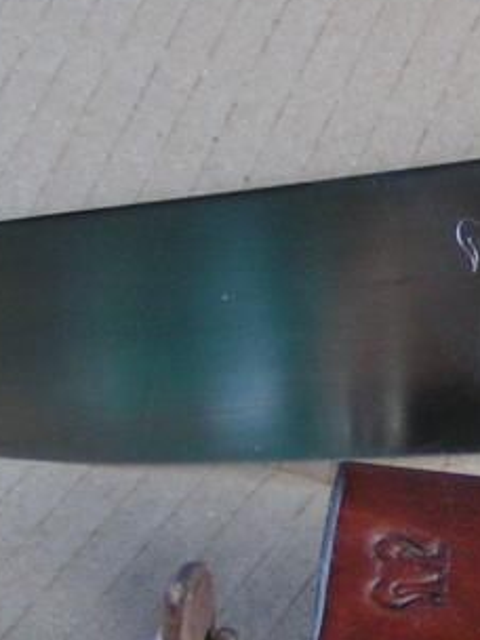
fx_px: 2311
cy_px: 387
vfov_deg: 15.8
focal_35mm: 125
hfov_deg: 11.6
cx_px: 583
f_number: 2.8
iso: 125
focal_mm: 5.8
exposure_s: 1/40
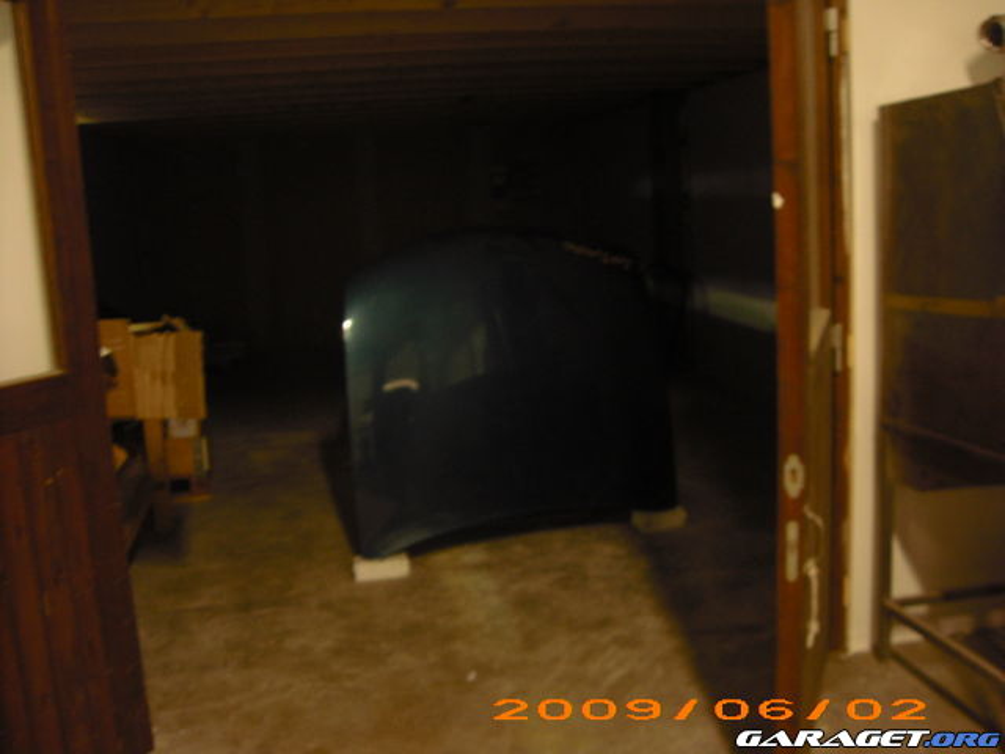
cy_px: 377
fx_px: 1074
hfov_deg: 50.1
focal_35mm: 37
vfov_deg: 38.7
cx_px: 502
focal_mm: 6.2
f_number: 2.7
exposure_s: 1/4
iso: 200
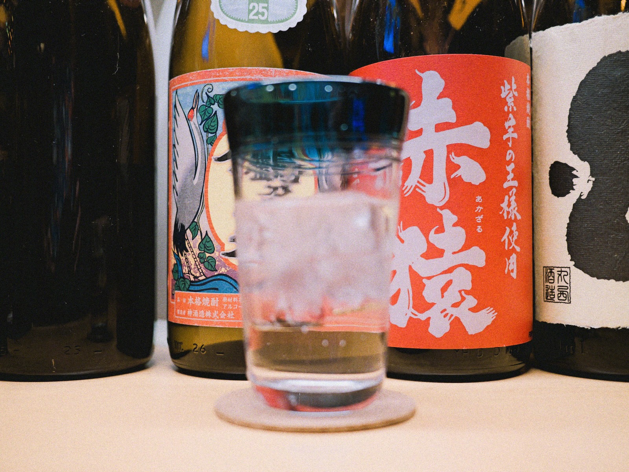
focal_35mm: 40
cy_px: 236
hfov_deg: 46.8
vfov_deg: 36.0
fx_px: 727
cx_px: 314
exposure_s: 1/60
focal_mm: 20
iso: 250
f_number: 1.7
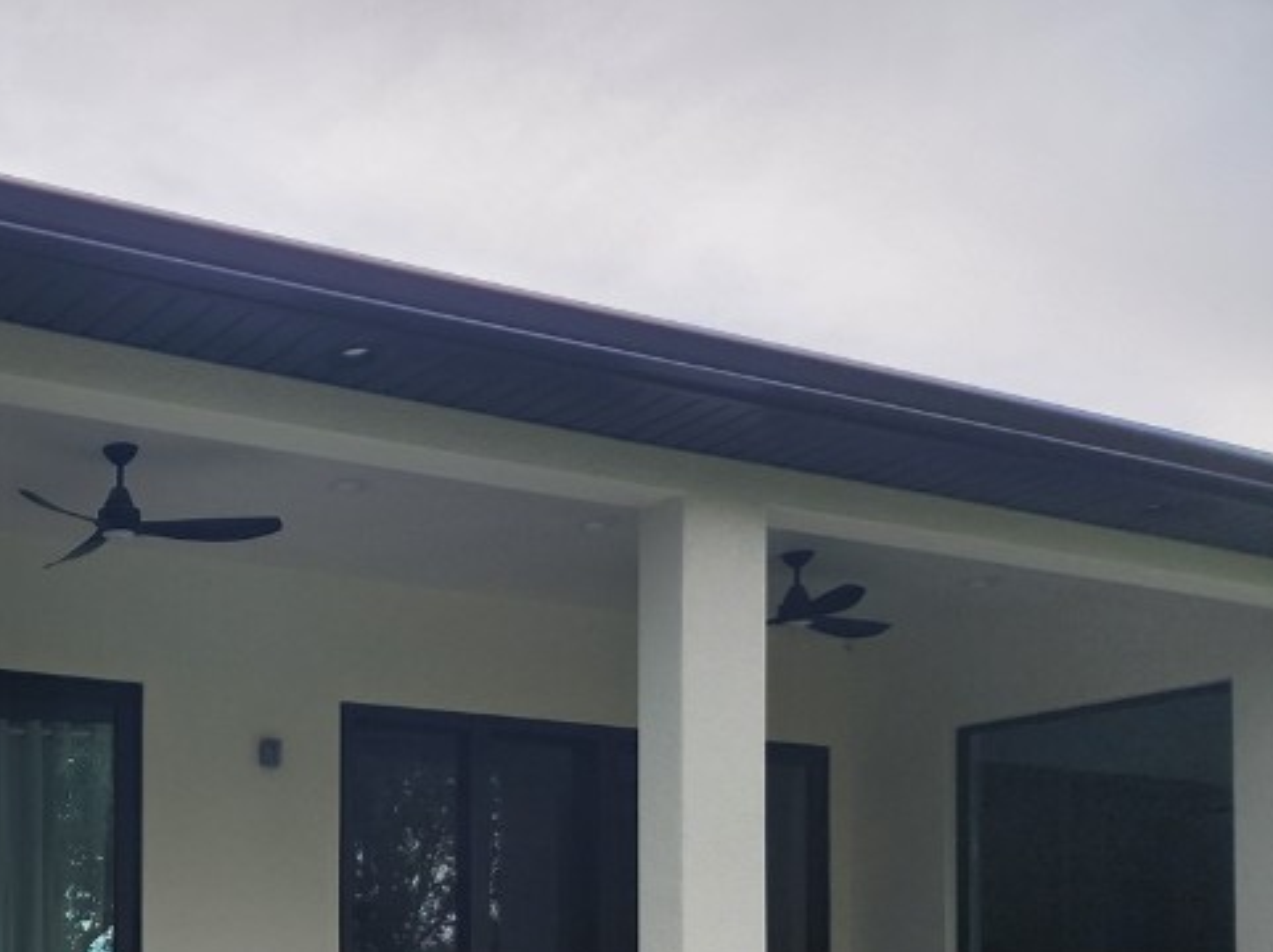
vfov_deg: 27.6
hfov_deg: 34.6
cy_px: 989
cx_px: -64
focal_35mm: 49
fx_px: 1801
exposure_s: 1/180
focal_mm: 6.4
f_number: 1.8
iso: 20
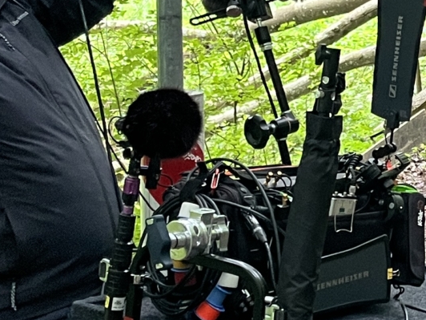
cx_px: 492
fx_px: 1538
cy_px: 119
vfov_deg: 11.8
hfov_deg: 15.3
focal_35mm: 125
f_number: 1.6
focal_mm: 5.1
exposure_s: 1/60
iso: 200
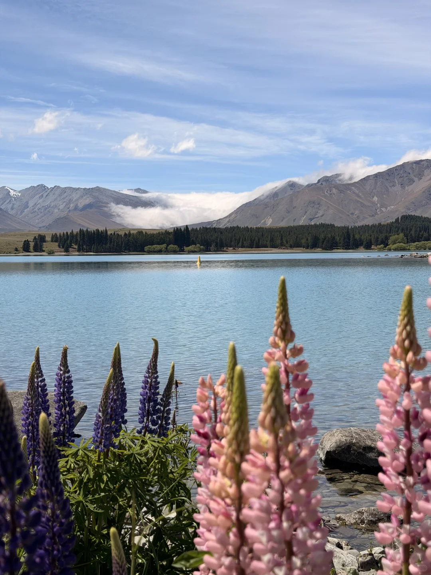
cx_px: 216
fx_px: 797
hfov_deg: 30.3
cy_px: 288
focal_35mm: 48
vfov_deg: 39.7
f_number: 1.78
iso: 80
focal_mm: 6.76
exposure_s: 1/13333
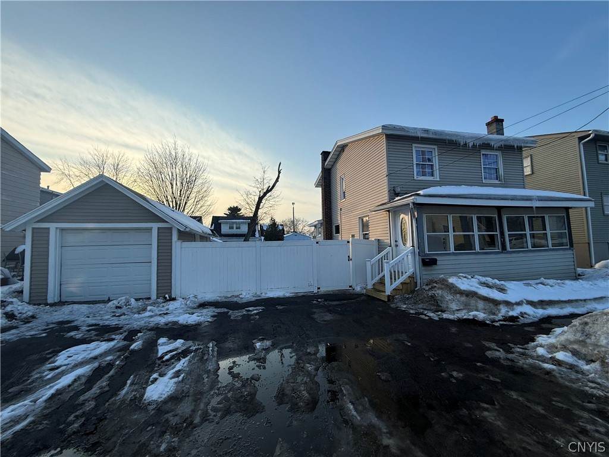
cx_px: 304
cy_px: 228
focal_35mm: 14
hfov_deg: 102.1
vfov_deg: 85.7
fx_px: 246
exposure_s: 1/1285
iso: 50
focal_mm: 2.22
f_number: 2.2
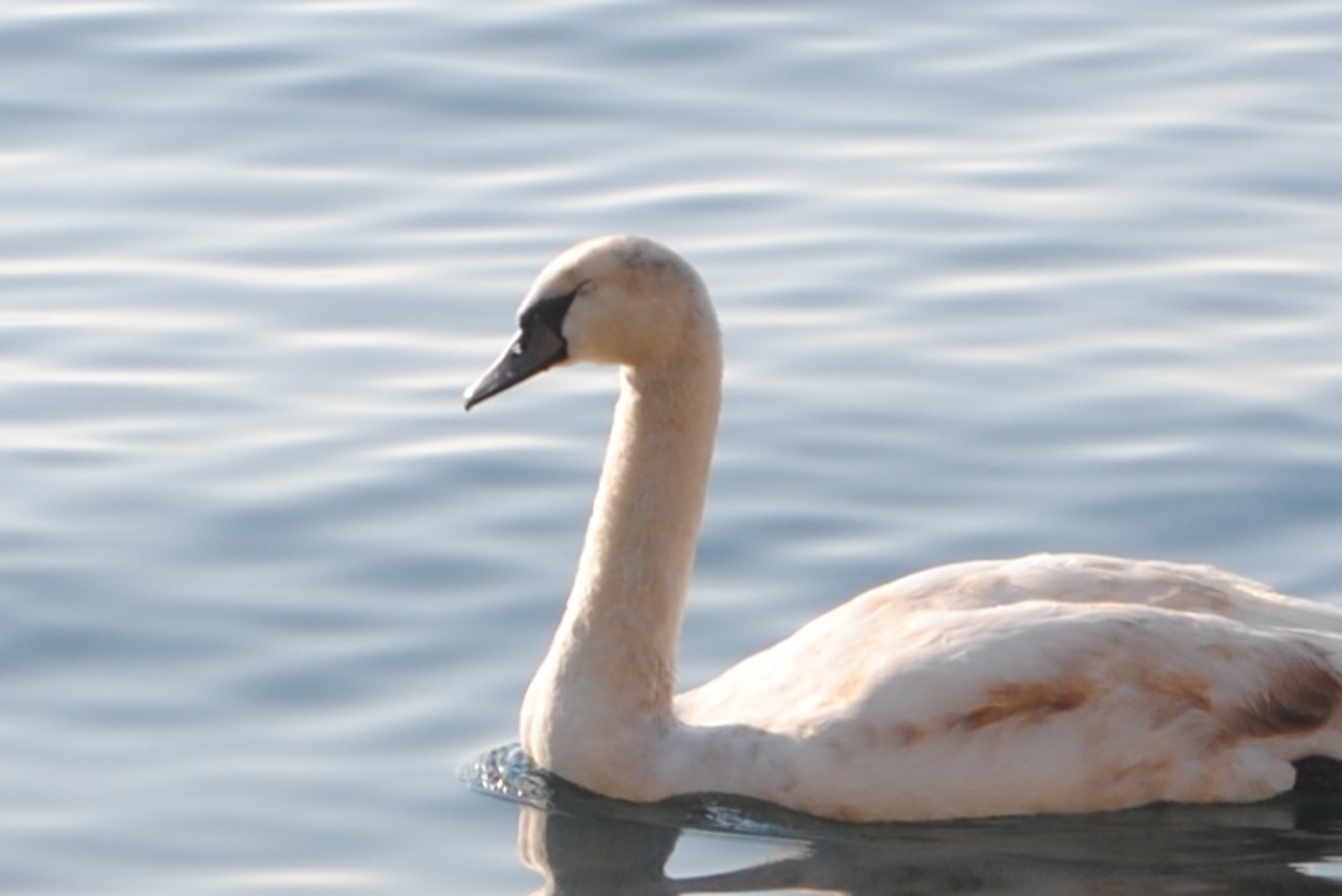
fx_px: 6378
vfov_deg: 8.0
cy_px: 508
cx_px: 274
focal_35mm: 171
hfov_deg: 12.0
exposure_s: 1/250
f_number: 8
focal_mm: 55
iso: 100
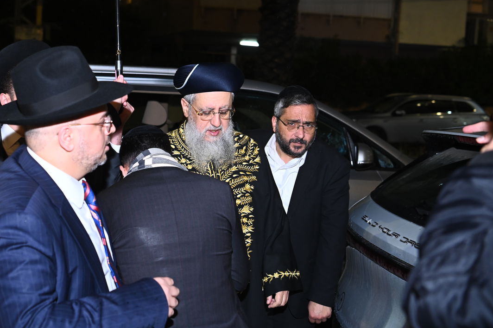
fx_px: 684
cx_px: 183
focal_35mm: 50
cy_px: 113
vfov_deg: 26.8
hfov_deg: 39.3
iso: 1600
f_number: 3.5
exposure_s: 1/160
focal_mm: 38
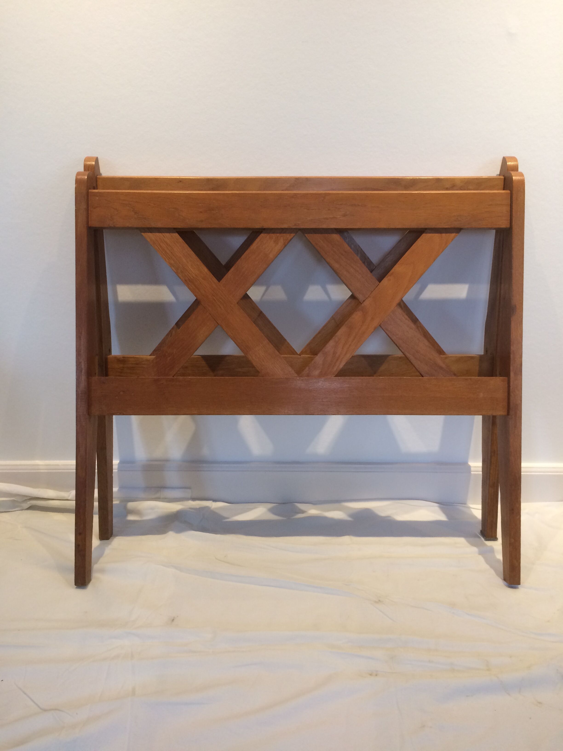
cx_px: 282
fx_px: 629
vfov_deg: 61.7
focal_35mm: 29
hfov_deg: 48.2
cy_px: 376
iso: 125
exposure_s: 1/33
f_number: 2.2
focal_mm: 4.15
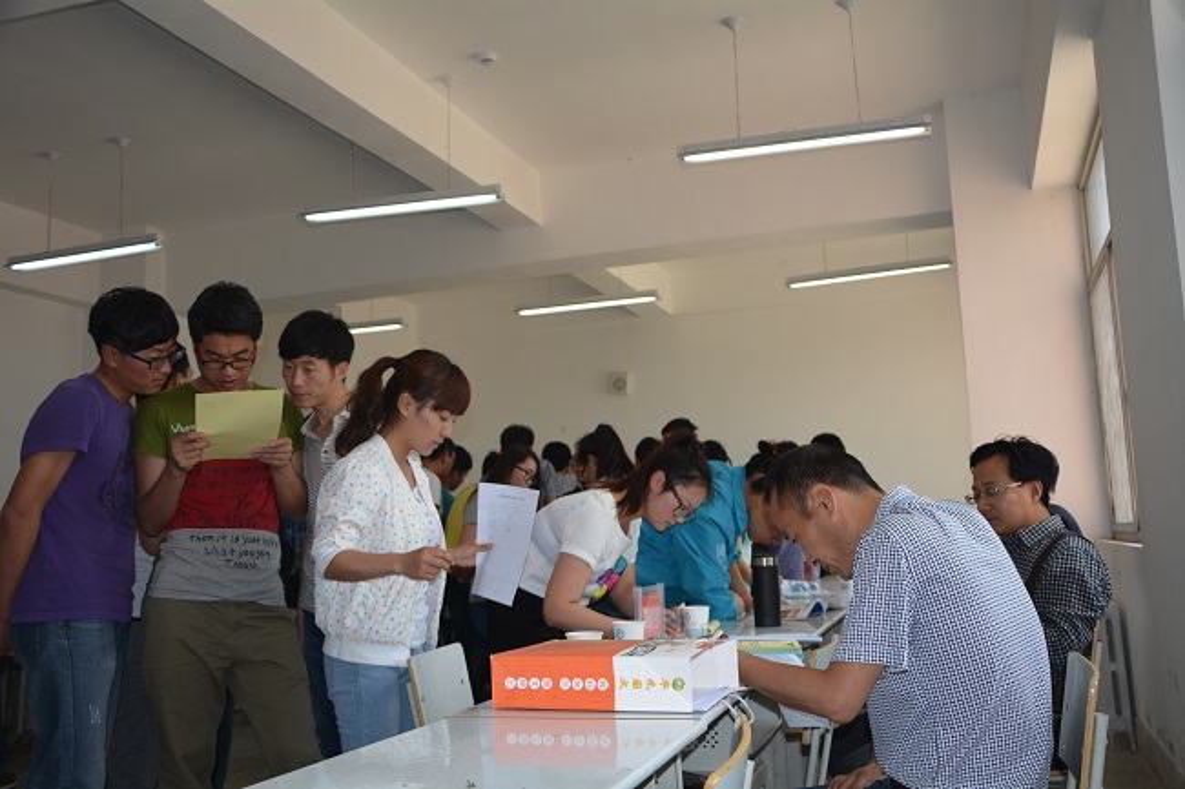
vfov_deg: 39.9
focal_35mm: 33
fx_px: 1086
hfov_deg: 57.2
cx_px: 592
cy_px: 394
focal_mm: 22
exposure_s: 1/200
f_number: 3.8
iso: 200
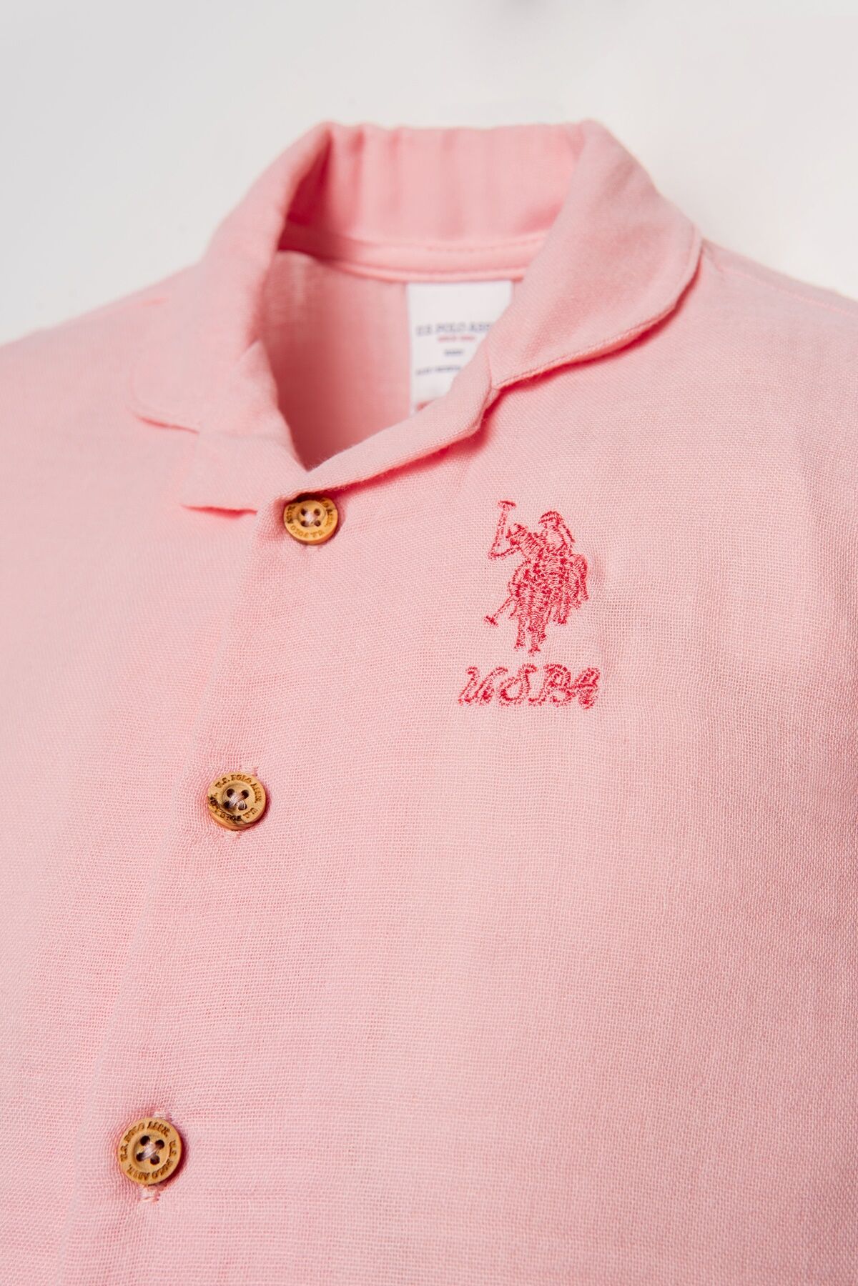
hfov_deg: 29.9
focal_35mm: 45
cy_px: 643
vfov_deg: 43.6
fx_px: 1609
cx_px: 429
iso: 125
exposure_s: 1/160
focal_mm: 30
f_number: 7.1
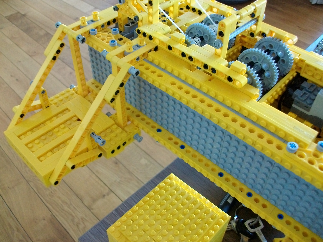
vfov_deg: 41.8
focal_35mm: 34
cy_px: 116
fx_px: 317
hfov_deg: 54.0
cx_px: 166
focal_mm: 5.7
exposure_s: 1/12.5
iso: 320
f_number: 2.9
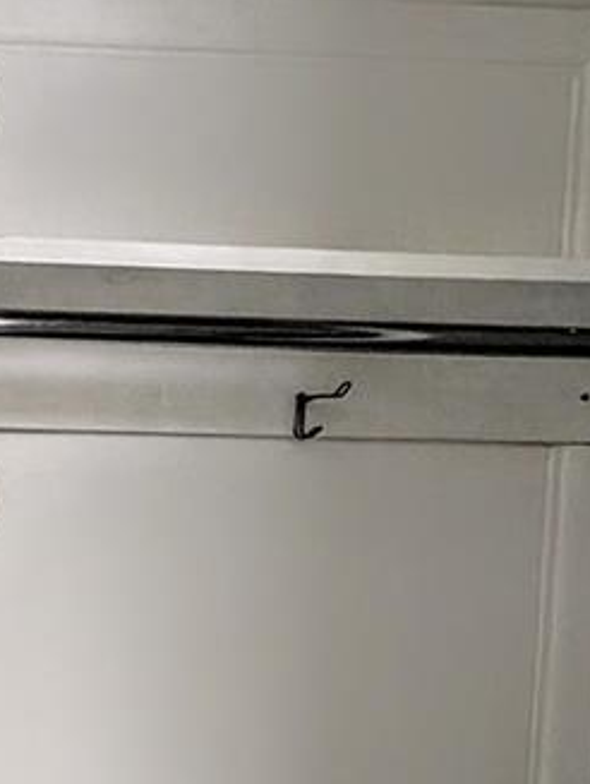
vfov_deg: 39.3
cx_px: -159
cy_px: 729
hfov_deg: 27.8
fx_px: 998
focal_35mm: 44
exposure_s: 1/51.1
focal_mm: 2.02
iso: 395
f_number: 1.7
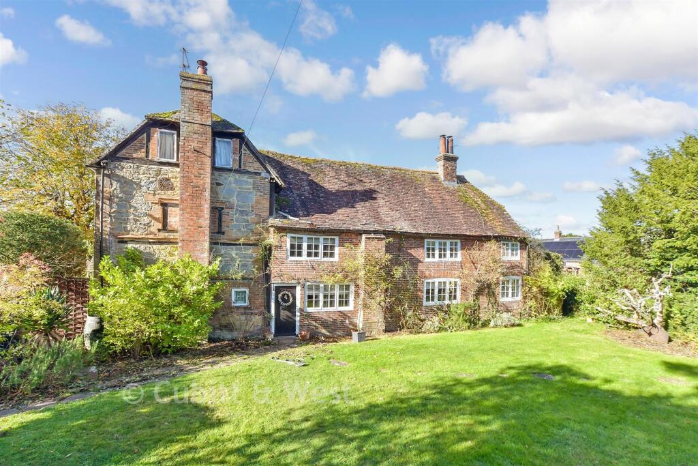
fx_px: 291
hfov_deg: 100.4
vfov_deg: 77.3
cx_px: 349
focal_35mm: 15
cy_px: 233
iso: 320
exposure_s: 1/250
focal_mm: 10
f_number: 8
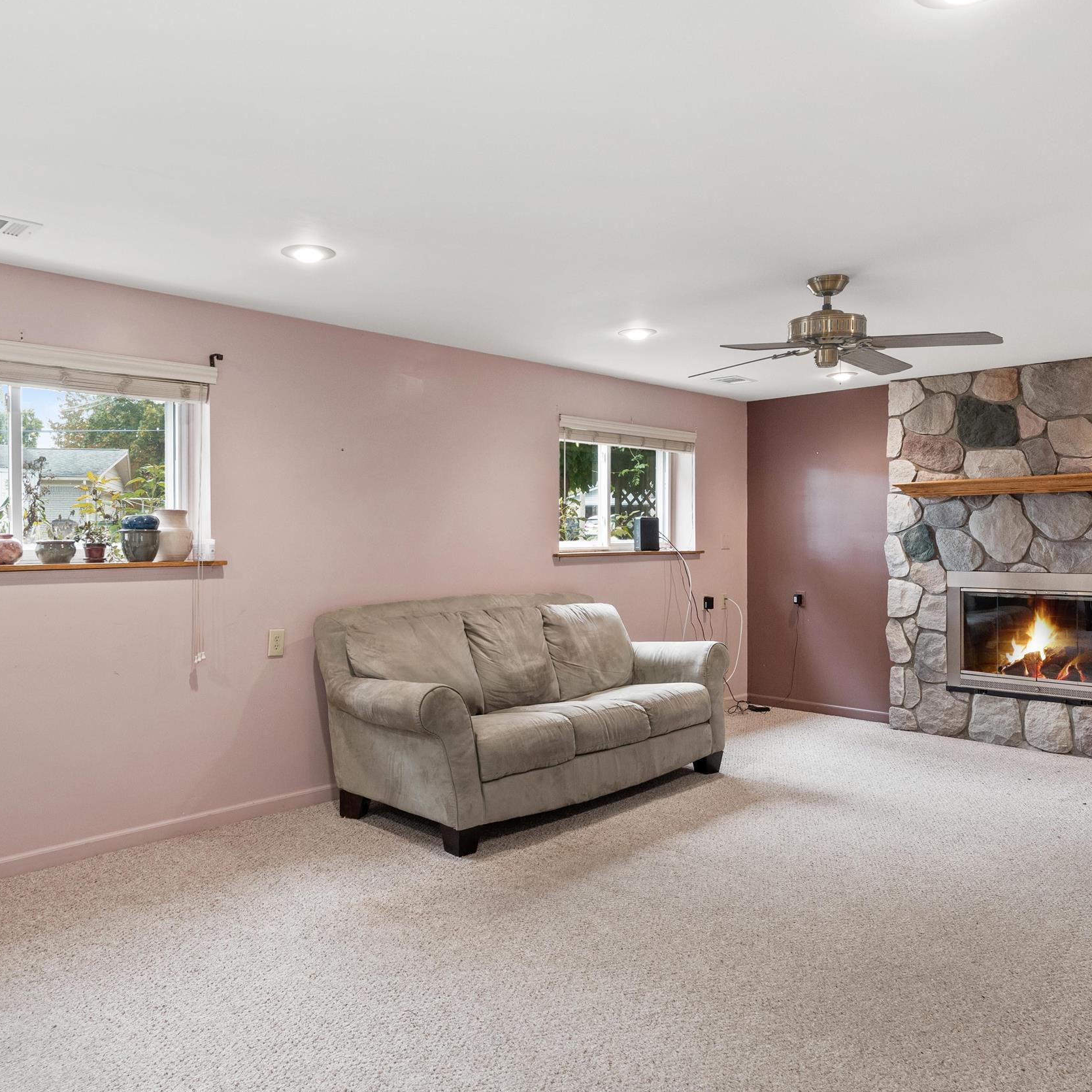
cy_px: 563
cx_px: 483
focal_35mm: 25
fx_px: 892
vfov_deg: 62.9
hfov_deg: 62.7
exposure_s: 1/6
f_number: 7.1
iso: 400
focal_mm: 16
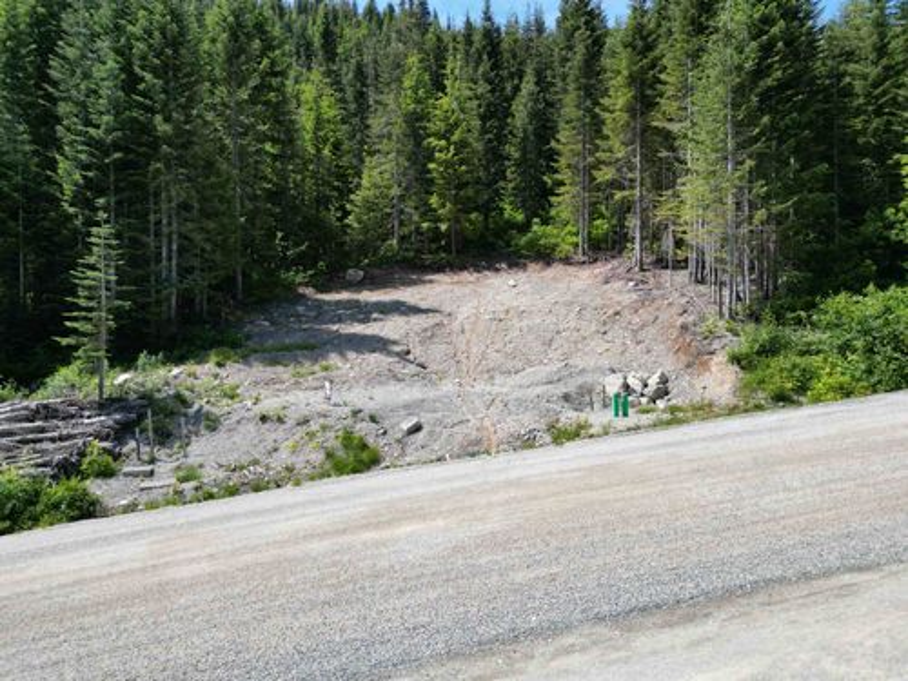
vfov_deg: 56.8
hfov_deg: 71.6
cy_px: 340
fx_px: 630
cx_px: 454
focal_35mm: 24
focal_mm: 6.72
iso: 100
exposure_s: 1/2000
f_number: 1.7
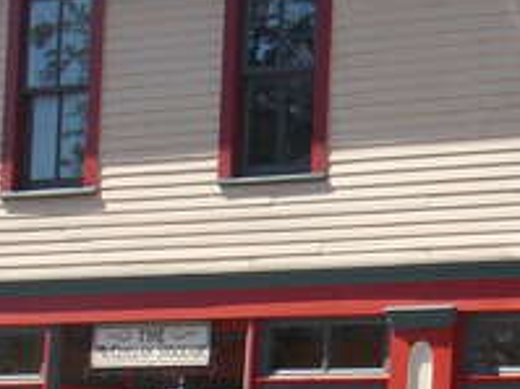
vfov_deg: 10.3
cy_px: 384
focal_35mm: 143
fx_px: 2147
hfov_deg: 13.3
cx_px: 687
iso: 80
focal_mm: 6.6
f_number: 3.5
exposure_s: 1/500
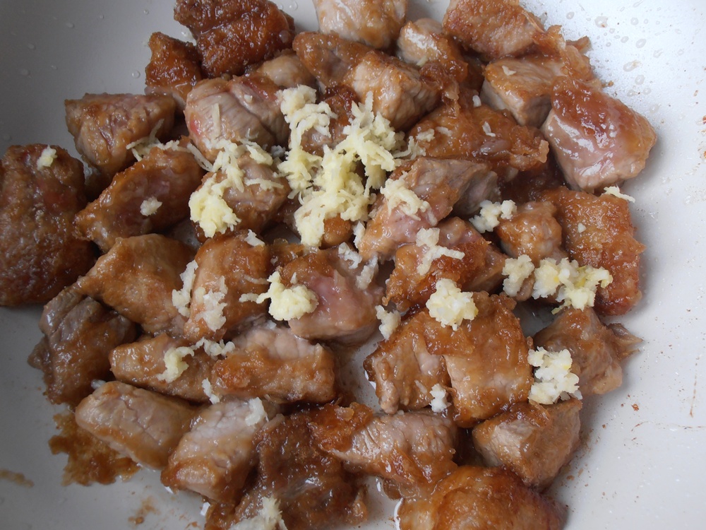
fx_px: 755
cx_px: 353
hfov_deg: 50.1
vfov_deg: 38.7
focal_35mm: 37
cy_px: 265
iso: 100
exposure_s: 1/15
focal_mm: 6.61
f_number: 3.9
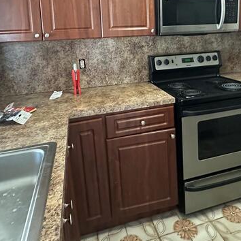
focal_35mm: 28
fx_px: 221
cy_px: 56
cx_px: 135
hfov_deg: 57.1
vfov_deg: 54.2
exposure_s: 1/40
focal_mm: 2.22
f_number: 2.2
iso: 1250
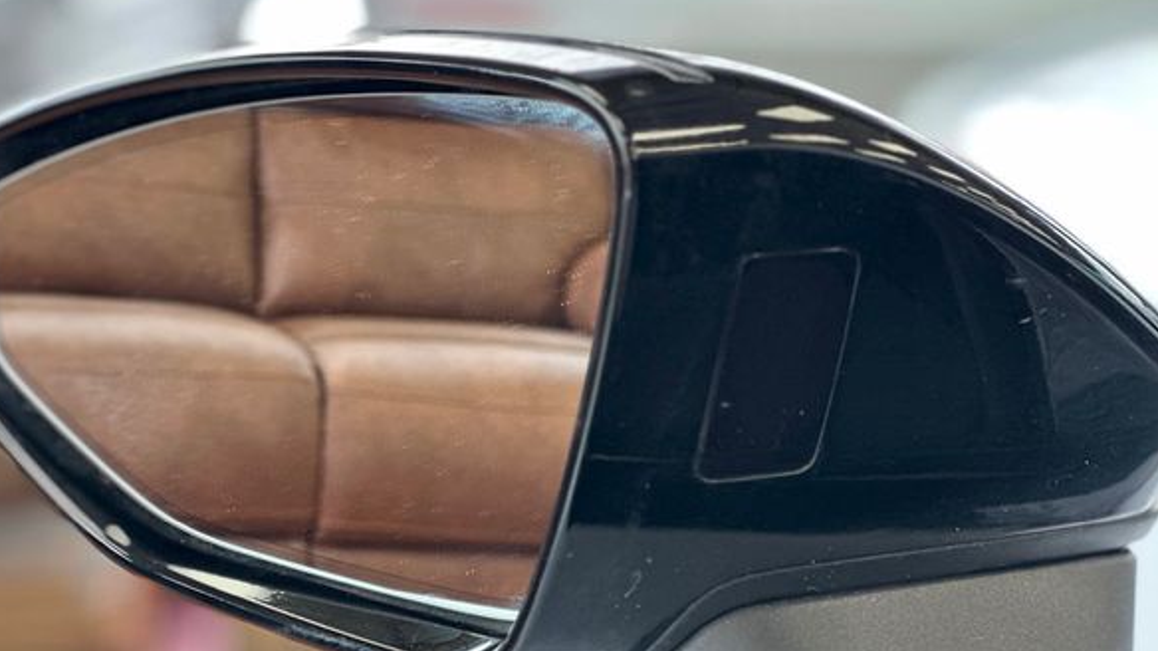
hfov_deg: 23.2
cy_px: 353
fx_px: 2824
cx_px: 529
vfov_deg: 13.1
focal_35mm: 92
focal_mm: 9
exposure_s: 1/40
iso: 160
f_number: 2.8
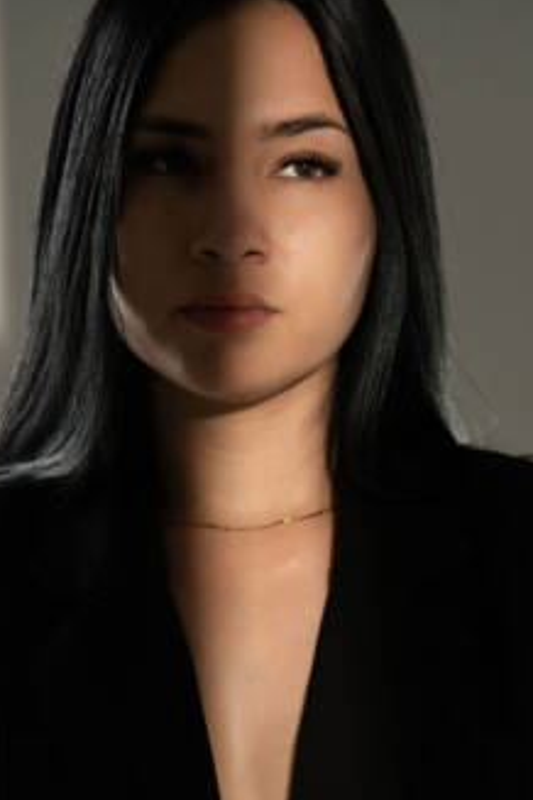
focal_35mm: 141
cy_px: 654
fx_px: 3131
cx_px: 276
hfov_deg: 9.7
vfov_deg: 14.5
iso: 250
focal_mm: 75
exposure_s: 1/160
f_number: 4
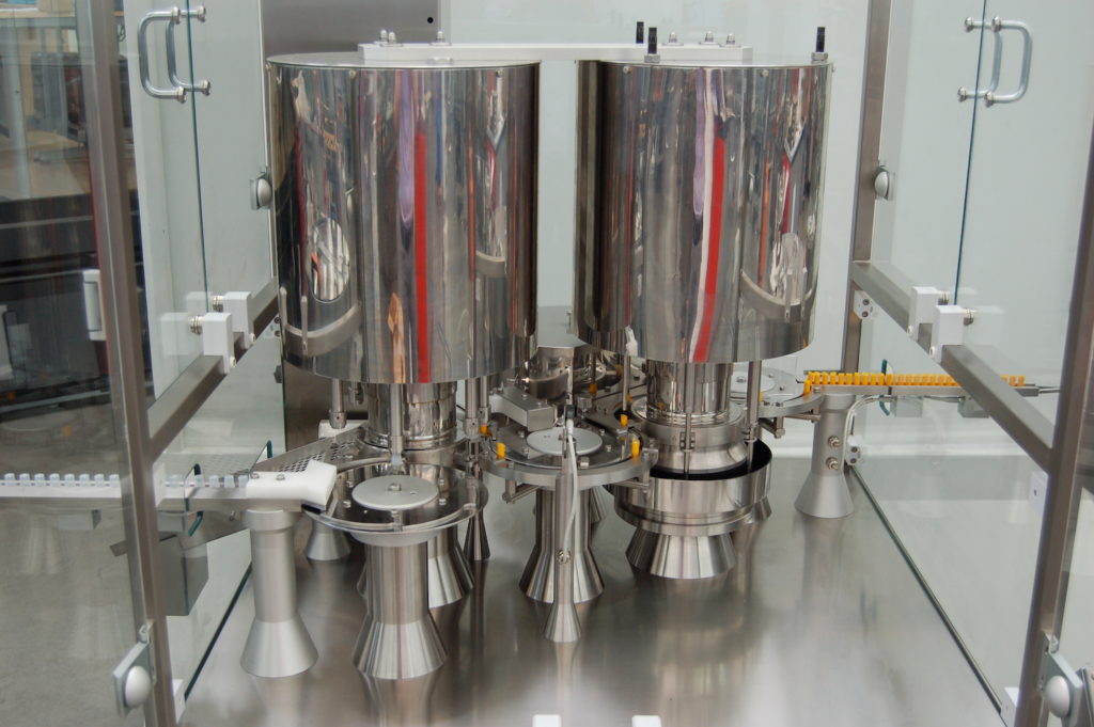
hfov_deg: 46.4
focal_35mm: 42
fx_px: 1275
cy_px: 364
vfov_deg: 31.8
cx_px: 547
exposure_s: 1/80
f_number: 4.5
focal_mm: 28
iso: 400
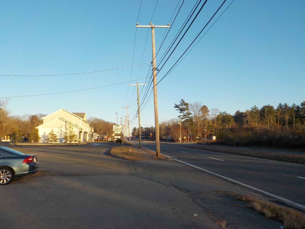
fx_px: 264
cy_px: 114
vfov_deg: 46.8
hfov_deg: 60.0
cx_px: 152
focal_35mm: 30
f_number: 3.3
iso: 125
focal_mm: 4.1
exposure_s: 1/500
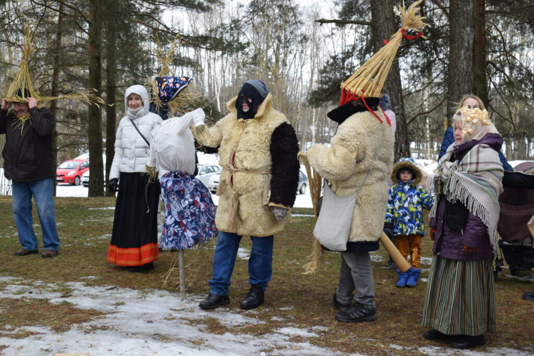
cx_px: 267
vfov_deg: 22.6
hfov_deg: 33.4
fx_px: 890
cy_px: 178
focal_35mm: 60
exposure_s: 1/80
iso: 400
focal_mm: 40
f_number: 11
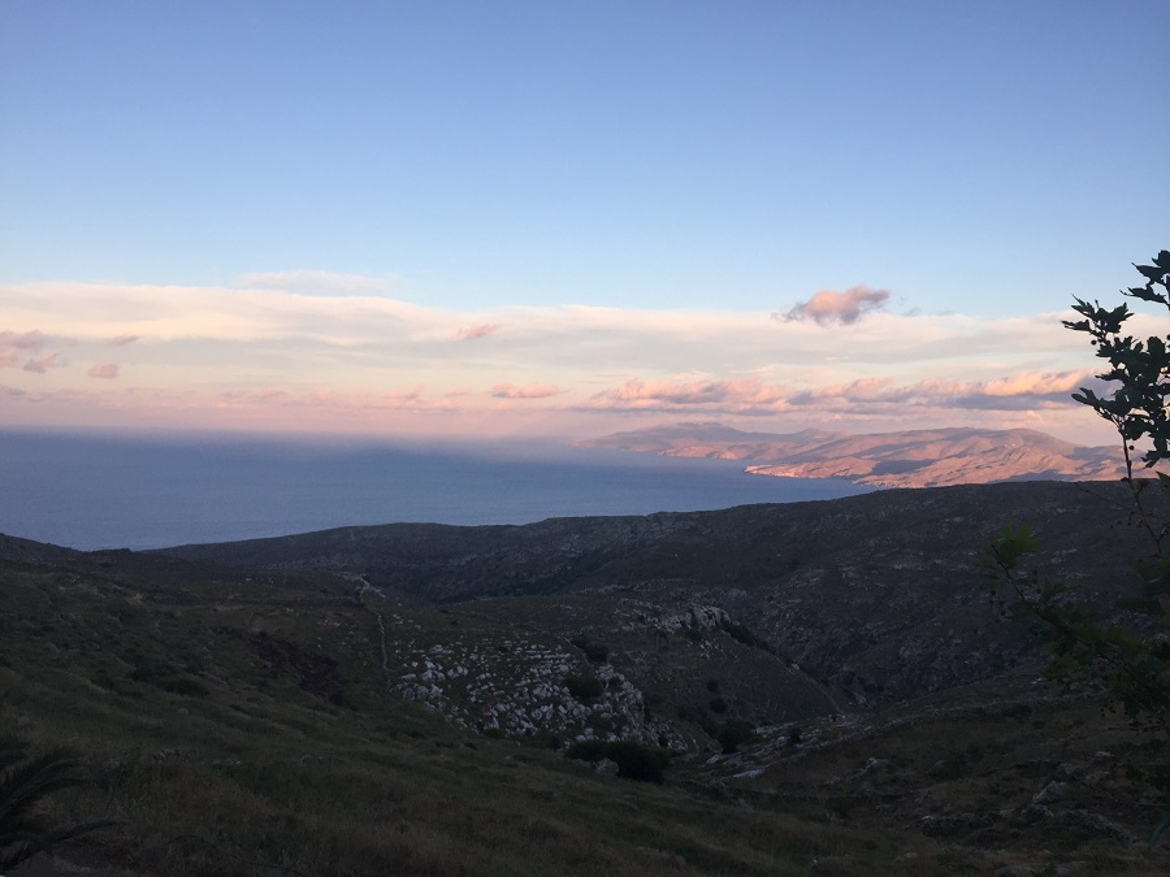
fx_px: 980
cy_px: 438
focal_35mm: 29
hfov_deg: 61.7
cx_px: 585
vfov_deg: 48.2
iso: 32
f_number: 2.2
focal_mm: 4.15
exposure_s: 1/425
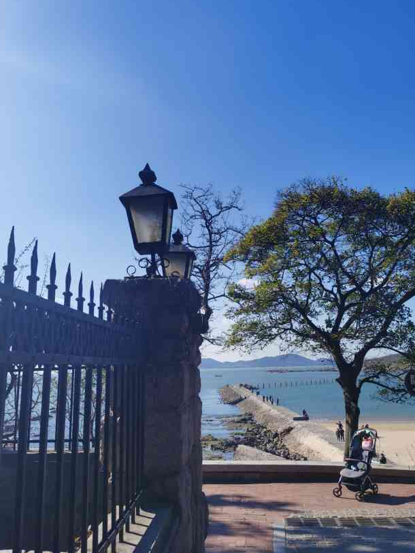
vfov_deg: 58.2
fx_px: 495
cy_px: 249
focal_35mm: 31
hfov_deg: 45.5
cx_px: 211
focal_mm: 5.56
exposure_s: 1/10000
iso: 50
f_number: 1.6
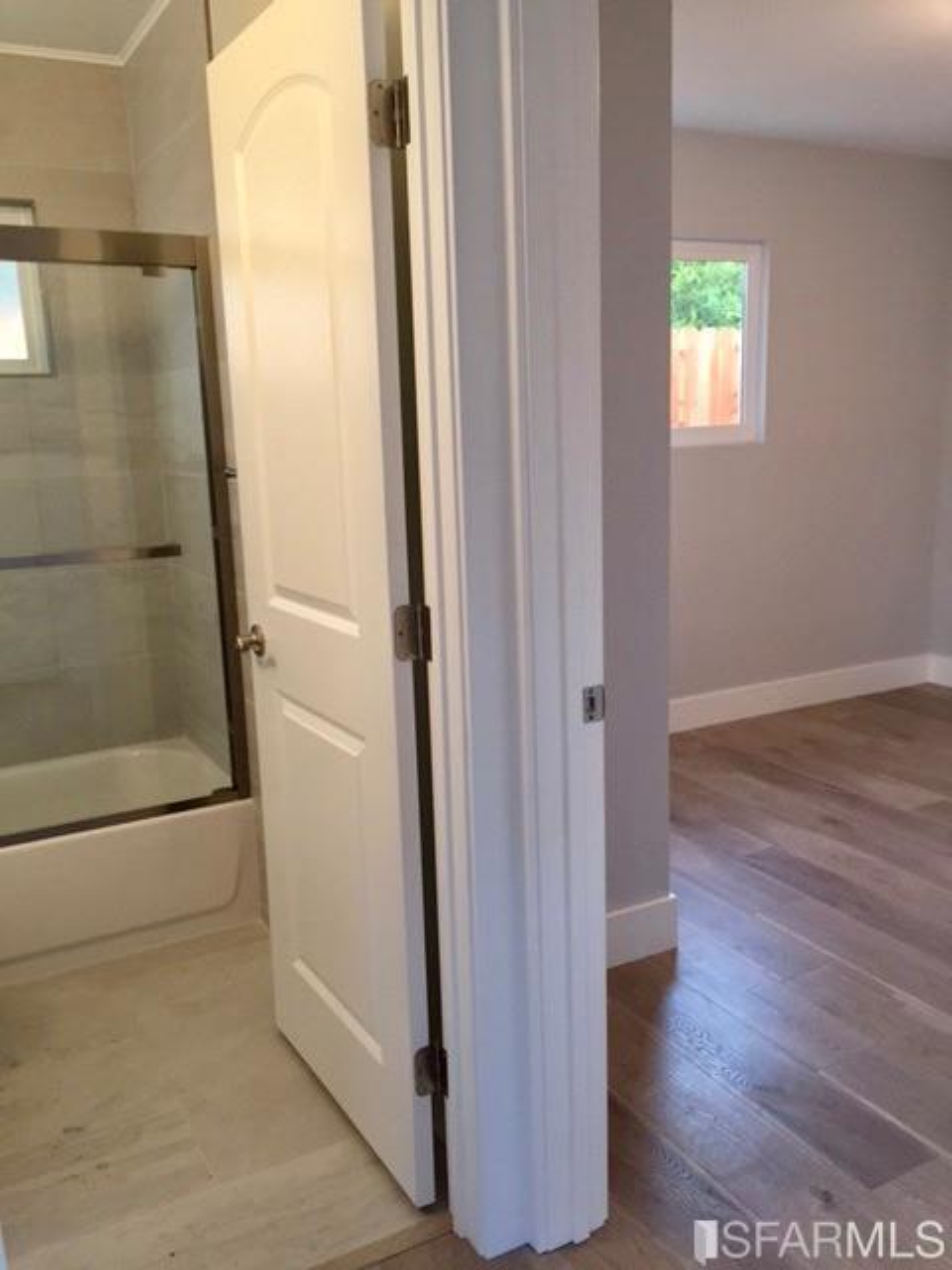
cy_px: 635
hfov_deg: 48.2
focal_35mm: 29
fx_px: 1063
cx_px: 476
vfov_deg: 61.7
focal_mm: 4.15
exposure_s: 1/30
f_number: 2.2
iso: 80
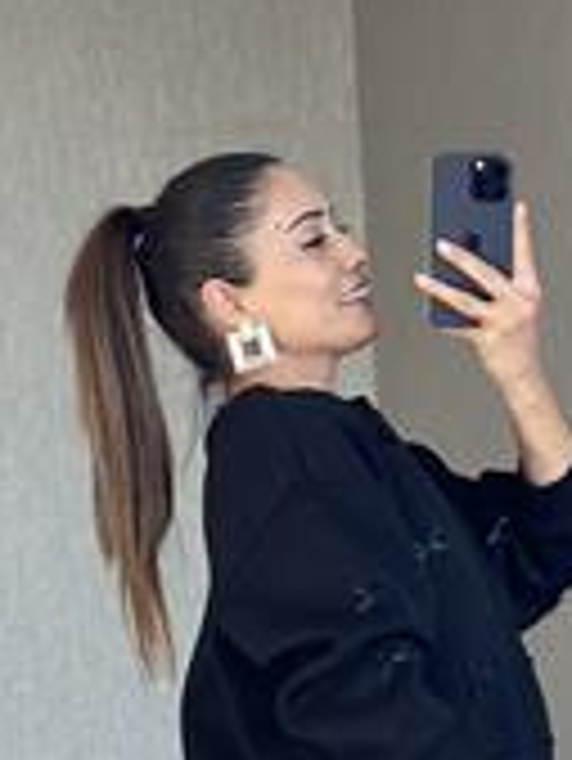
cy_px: 899
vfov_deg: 13.3
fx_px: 3169
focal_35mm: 144
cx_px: 405
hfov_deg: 10.3
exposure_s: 1/101
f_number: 1.78
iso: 125
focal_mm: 6.86
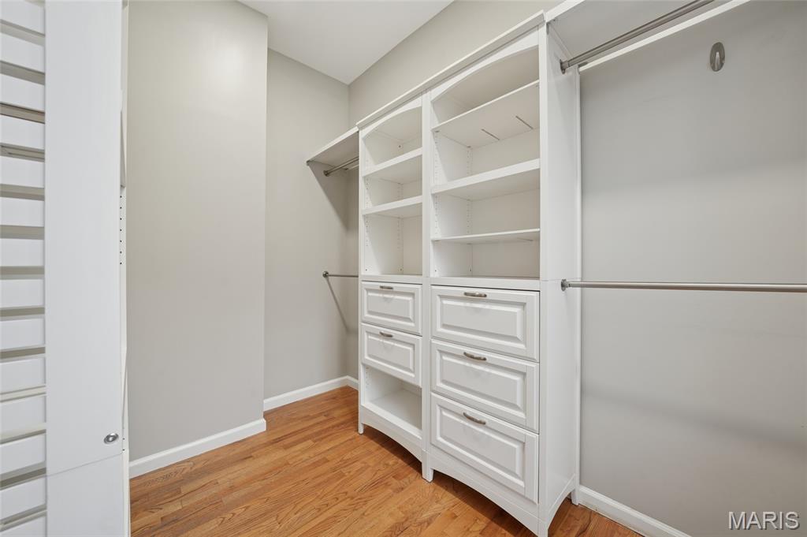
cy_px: 268
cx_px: 404
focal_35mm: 13
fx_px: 291
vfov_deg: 85.3
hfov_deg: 108.4
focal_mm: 13
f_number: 8
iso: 400
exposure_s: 1/10
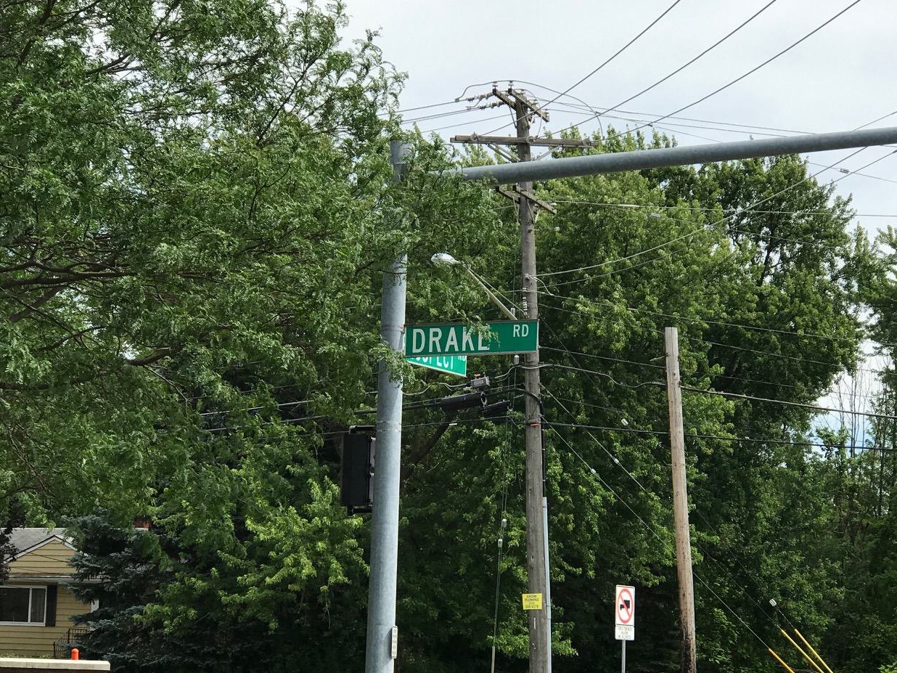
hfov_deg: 21.1
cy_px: 441
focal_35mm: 93
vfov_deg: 15.9
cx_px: 484
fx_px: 2410
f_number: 2.8
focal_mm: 6.6
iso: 20
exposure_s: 1/694
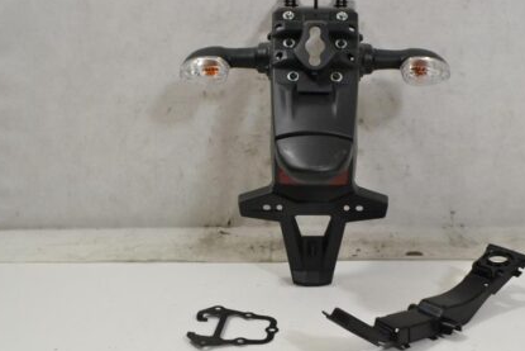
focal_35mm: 39
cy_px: 186
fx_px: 569
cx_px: 324
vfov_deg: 34.2
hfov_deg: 49.1
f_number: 6.3
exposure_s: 1/80
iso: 1600
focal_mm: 18
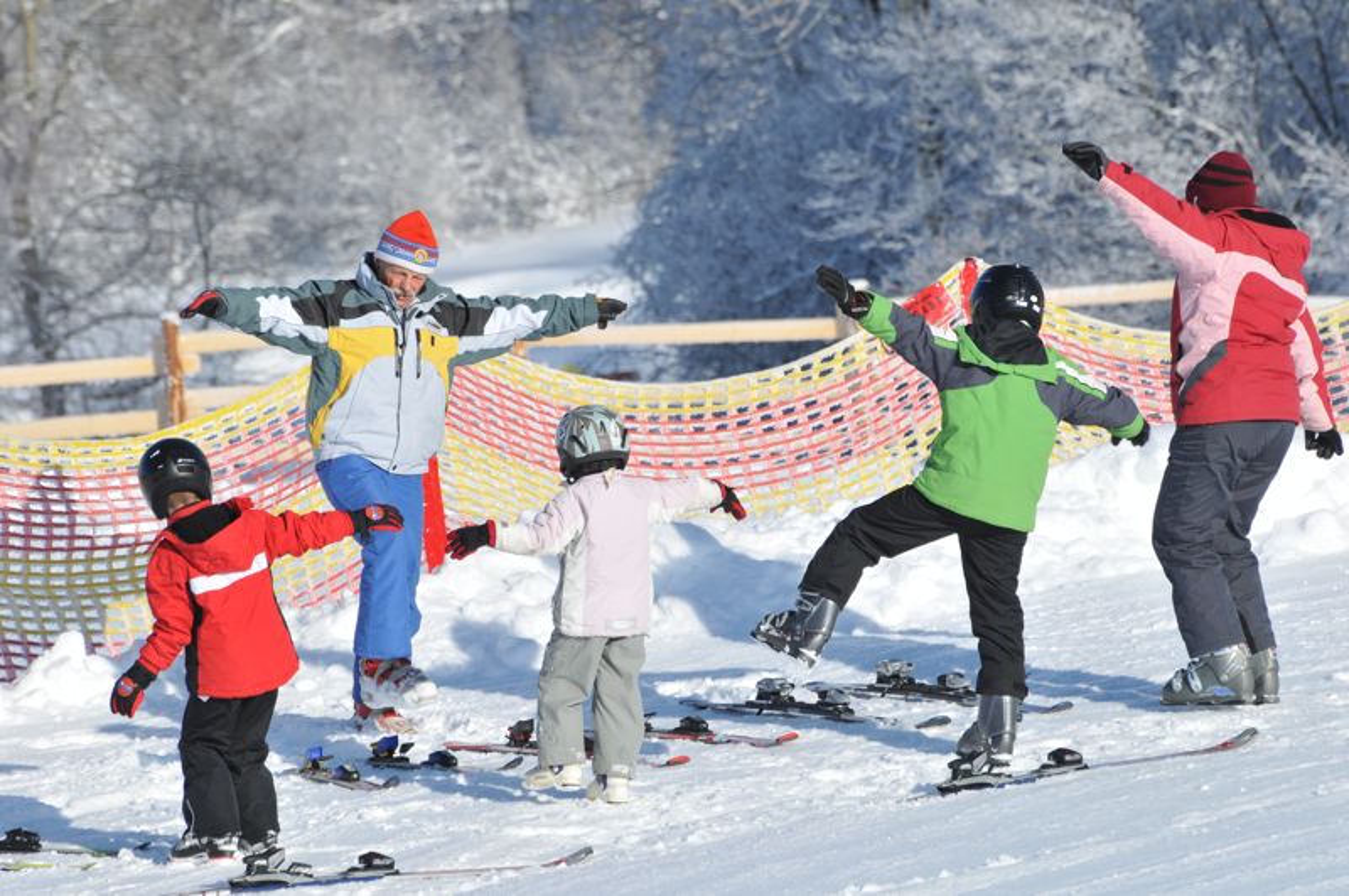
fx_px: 16839
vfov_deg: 3.0
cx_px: 674
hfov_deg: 4.6
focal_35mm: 450
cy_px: 448
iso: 200
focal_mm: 300
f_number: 11
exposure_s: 1/500
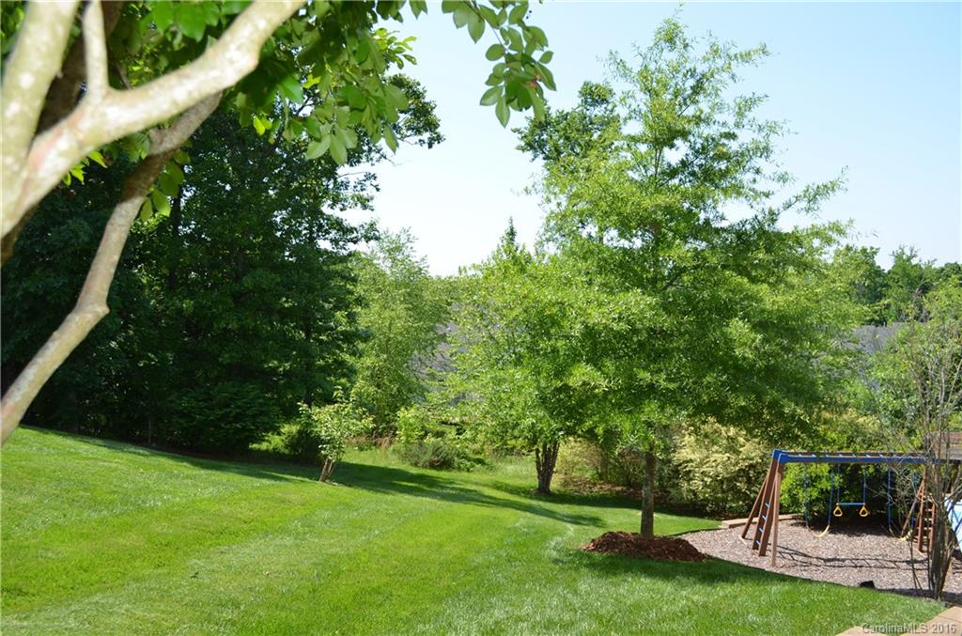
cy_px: 318
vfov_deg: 43.4
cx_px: 481
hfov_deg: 62.1
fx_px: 800
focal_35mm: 30
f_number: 7.1
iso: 100
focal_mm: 20
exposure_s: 1/200
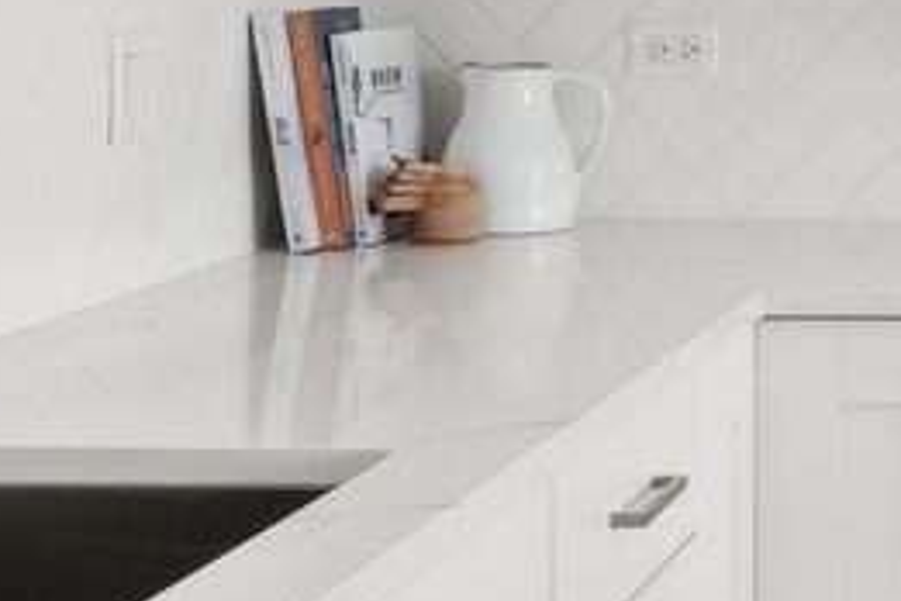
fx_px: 2953
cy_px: -62
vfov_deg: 11.4
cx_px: 1305
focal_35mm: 118
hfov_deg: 16.1
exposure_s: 1/80
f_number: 8
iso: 320
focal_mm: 19
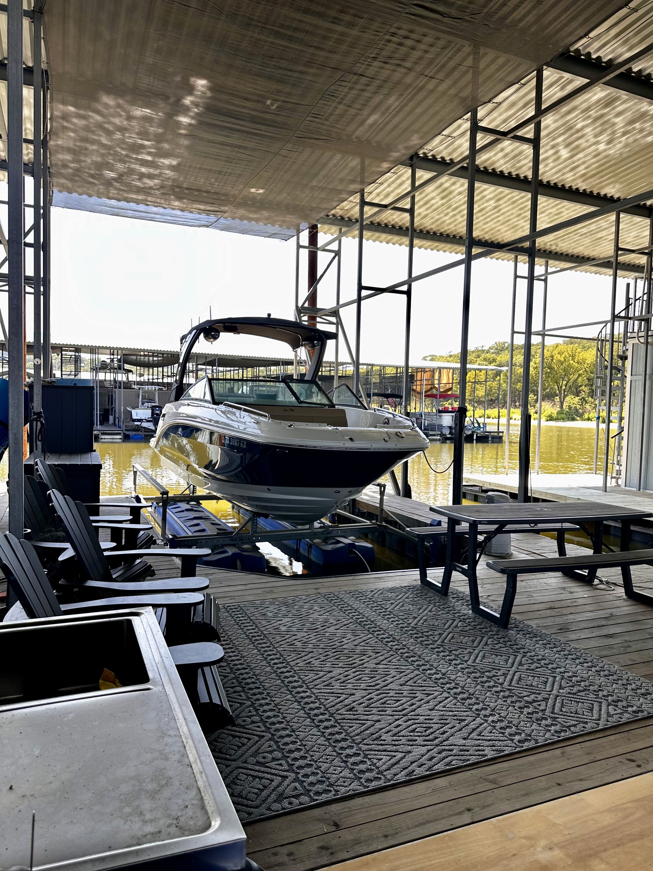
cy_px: 436
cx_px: 326
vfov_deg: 71.6
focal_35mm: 24
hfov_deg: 56.8
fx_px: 604
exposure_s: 1/199
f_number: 1.78
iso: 80
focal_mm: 6.86
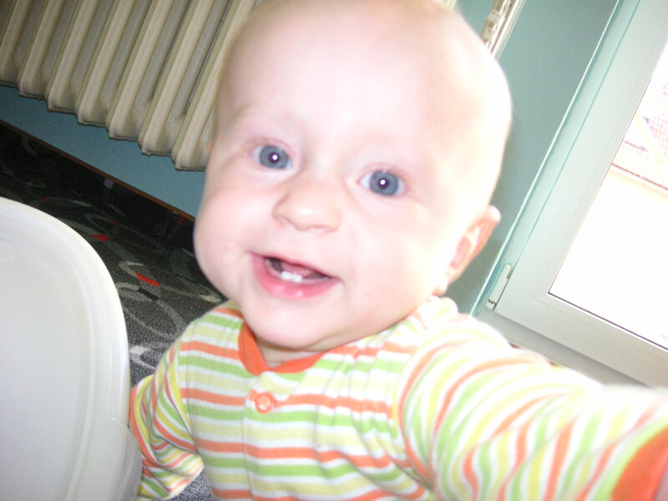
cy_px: 250
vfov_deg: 38.7
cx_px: 334
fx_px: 714
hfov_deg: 50.1
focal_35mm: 37
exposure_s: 1/45
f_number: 2.8
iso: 160
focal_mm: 6.1
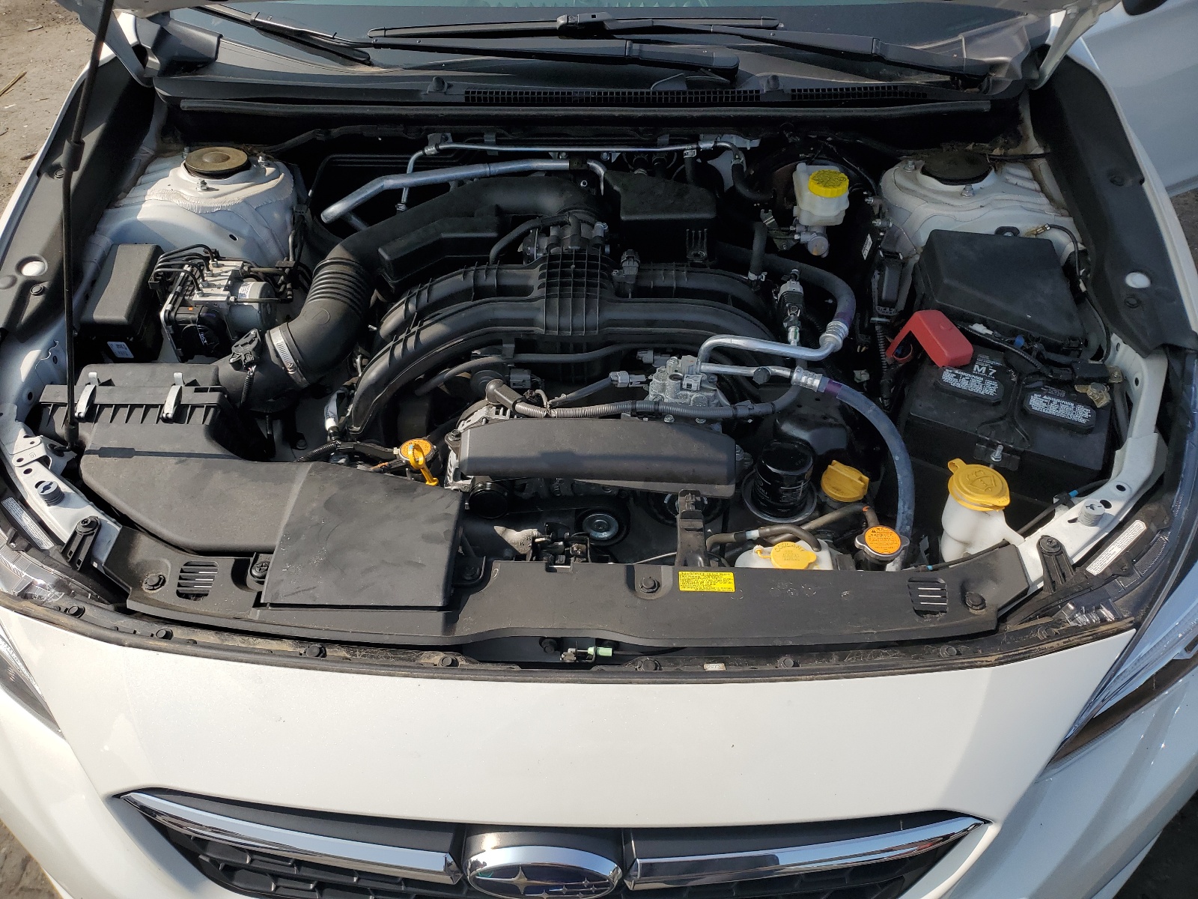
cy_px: 450
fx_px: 900
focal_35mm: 26
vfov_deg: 53.1
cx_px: 599
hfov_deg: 67.3
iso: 50
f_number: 1.5
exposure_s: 1/3333
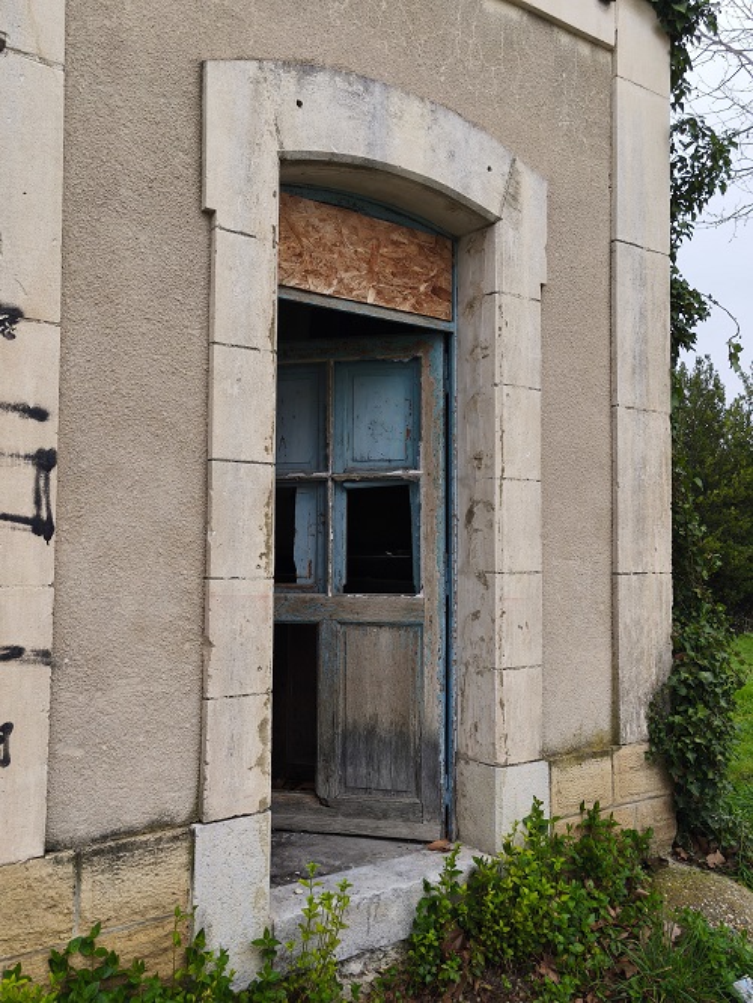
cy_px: 502
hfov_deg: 44.2
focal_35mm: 32
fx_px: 928
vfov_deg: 56.8
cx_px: 376
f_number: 1.7
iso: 80
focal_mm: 5.35
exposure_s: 1/575
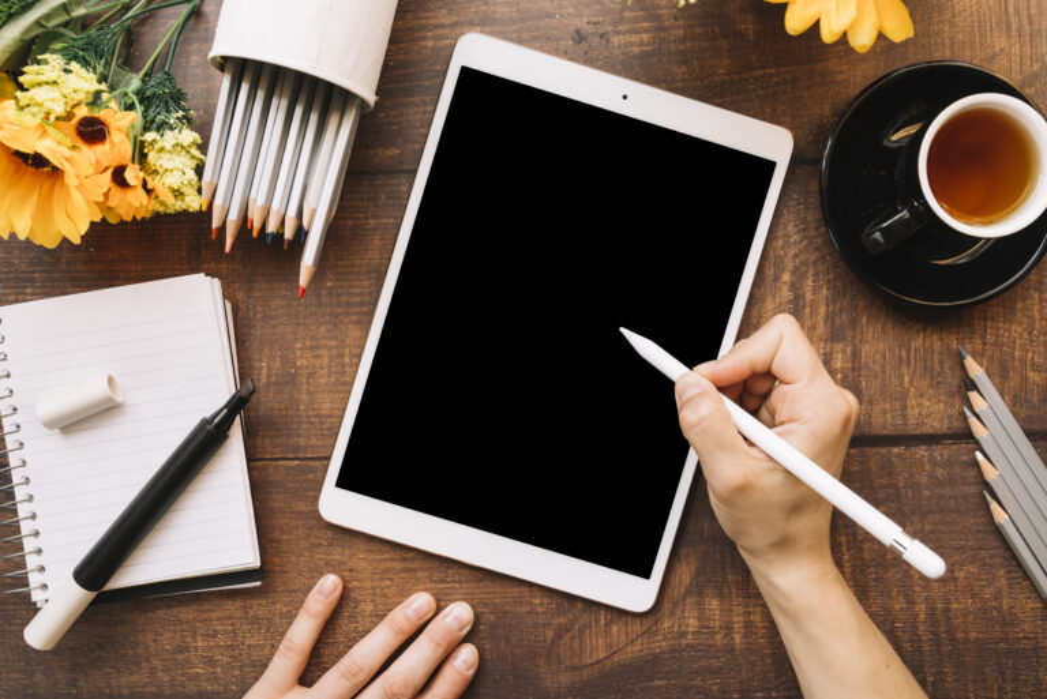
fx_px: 960
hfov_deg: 57.2
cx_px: 524
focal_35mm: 33
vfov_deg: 40.0
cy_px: 350
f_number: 9
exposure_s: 1/13
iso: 100
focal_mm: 33
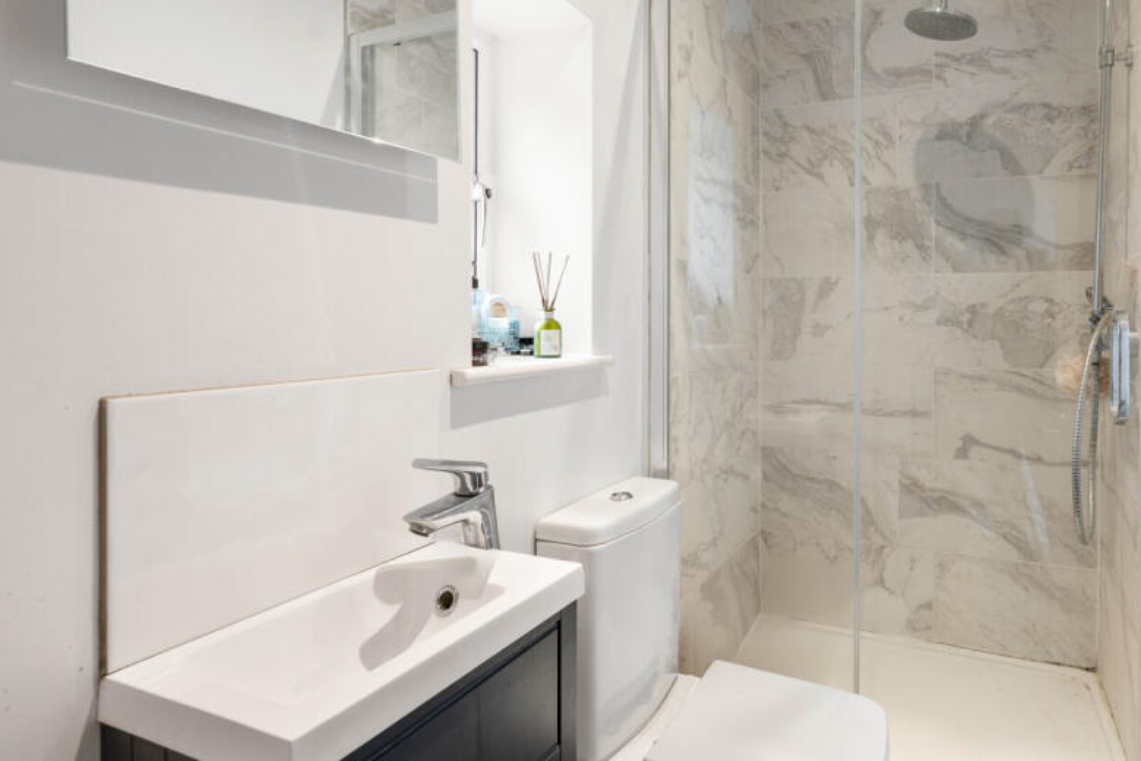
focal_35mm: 22
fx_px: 686
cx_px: 709
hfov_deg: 78.1
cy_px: 324
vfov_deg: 57.7
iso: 320
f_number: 8
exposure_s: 1/1.67
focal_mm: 16.5
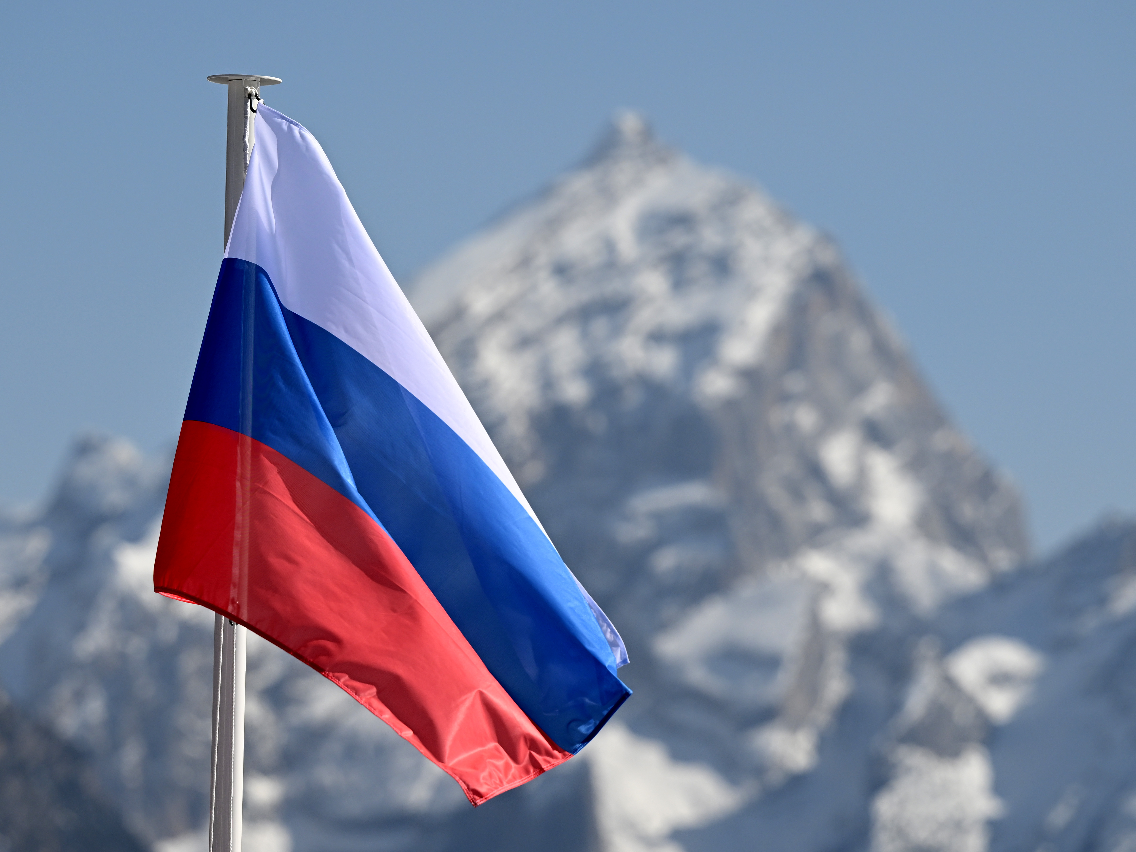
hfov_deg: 7.0
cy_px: 426
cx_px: 544
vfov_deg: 5.2
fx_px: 9320
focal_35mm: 284
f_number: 4
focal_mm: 175
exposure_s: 1/5000
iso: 250
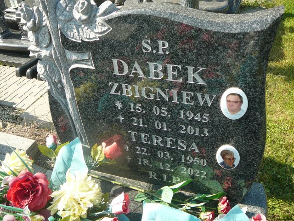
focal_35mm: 35
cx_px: 147
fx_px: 297
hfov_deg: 52.6
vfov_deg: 40.7
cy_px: 110
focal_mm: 5.2
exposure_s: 1/400
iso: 80
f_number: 2.8
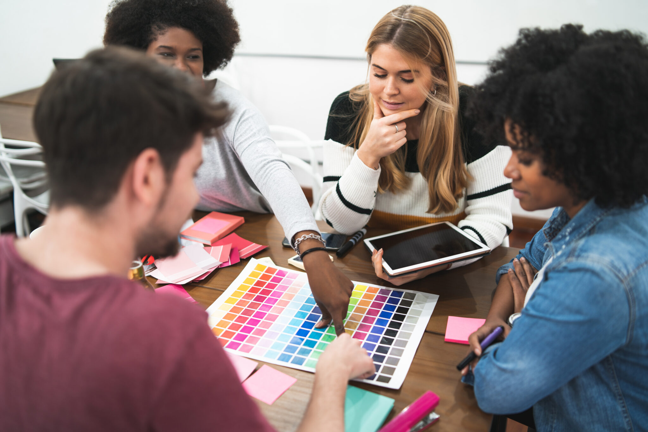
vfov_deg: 37.9
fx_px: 630
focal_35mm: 35
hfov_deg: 54.4
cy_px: 216
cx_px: 324
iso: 100
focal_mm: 35
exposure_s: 1/80
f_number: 1.7
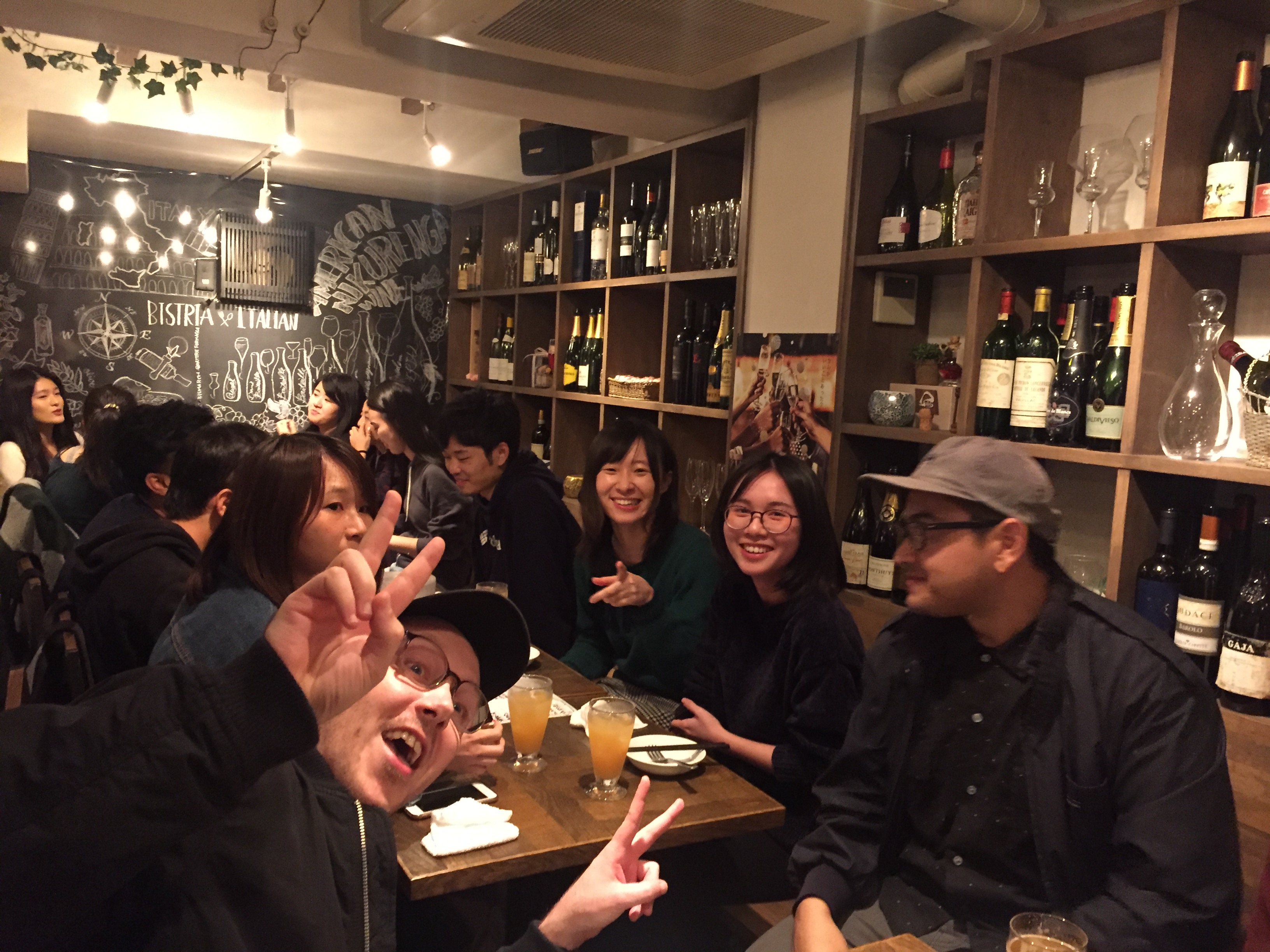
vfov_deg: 48.2
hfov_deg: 61.7
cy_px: 476
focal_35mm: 29
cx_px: 635
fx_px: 1064
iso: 400
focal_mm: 4.15
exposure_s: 1/15
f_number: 2.2
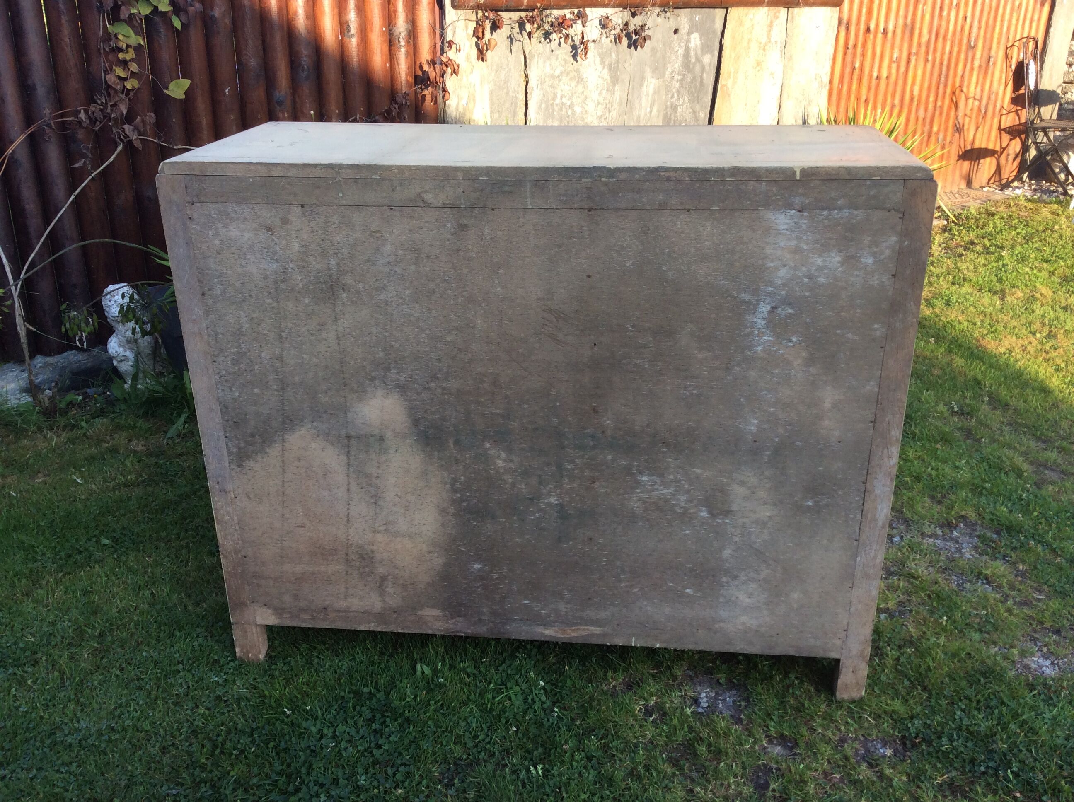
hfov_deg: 56.9
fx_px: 991
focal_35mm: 32
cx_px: 537
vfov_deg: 44.1
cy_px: 401
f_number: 2.4
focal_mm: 3.3
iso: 32
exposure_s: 1/171
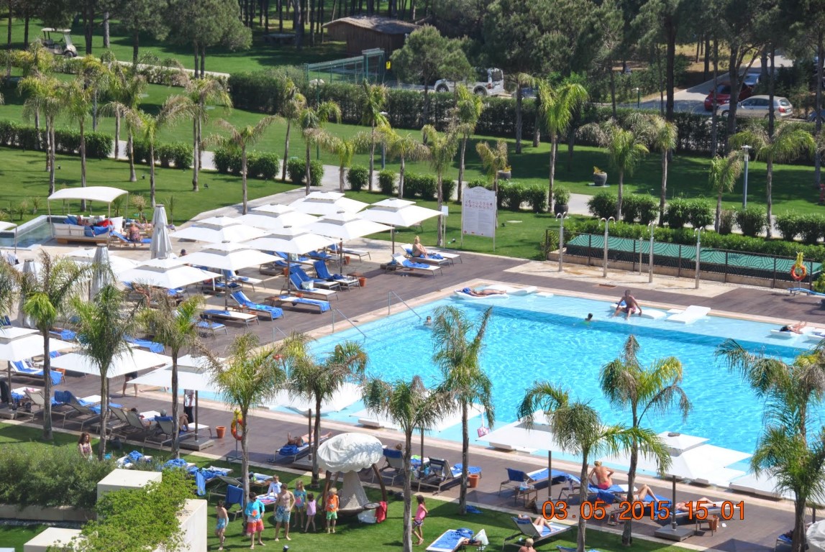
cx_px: 412
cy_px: 276
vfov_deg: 11.5
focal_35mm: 120
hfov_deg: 17.0
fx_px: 2753
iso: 100
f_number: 5.6
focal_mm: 80
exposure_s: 1/500
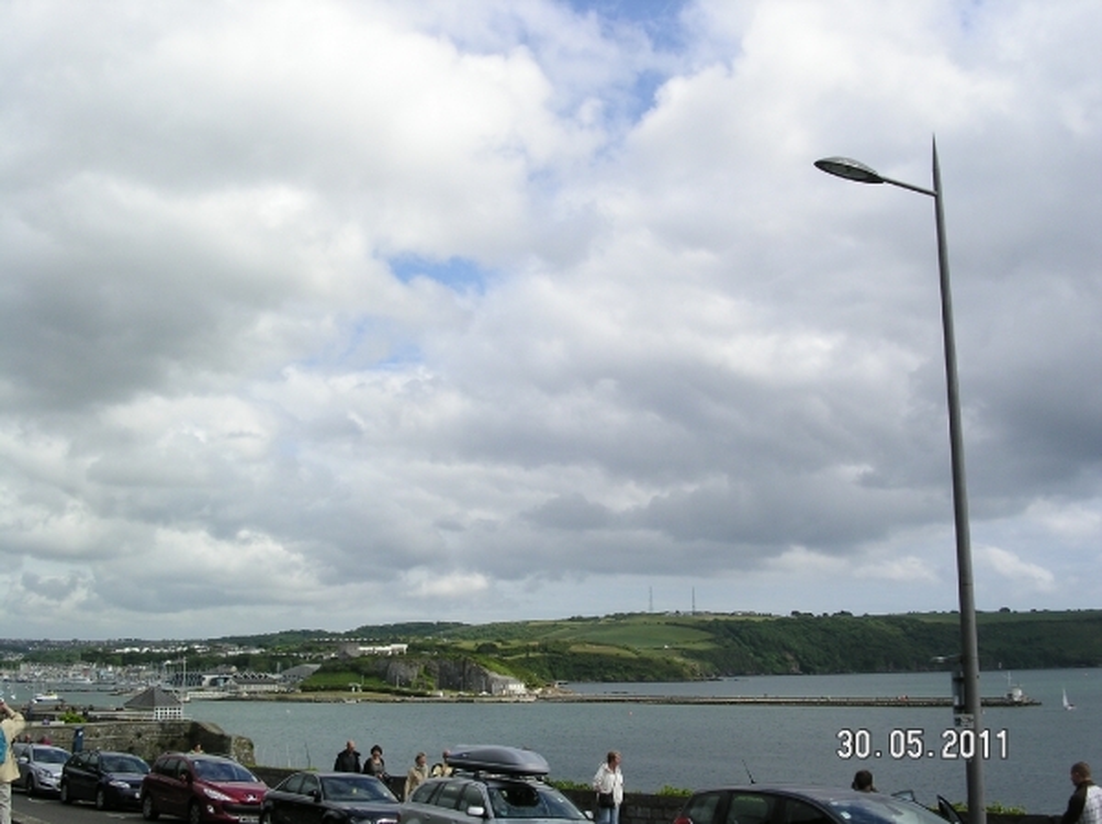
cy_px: 412
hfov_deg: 49.0
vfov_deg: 37.7
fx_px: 1209
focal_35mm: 38
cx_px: 551
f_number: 5.6
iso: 100
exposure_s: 1/750
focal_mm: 7.8
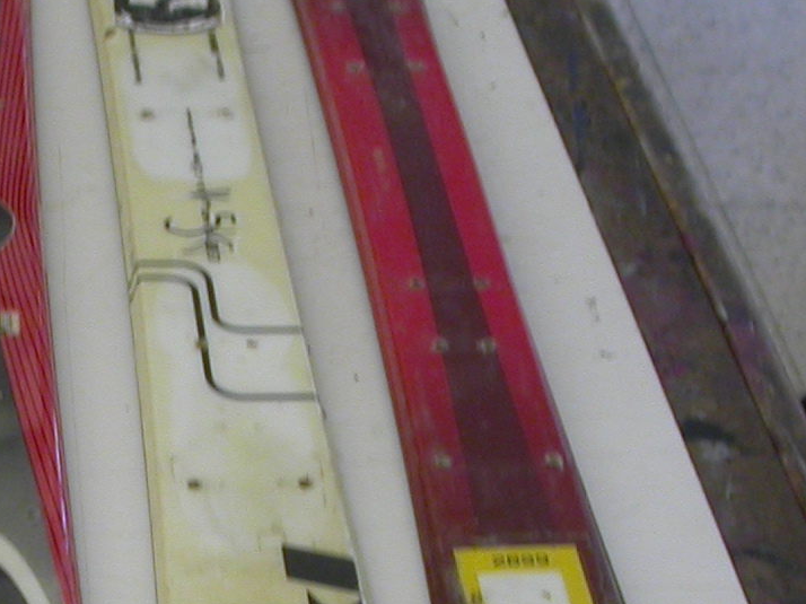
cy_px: 549
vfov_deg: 12.1
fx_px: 2816
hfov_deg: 16.0
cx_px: -6
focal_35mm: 121
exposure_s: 1/46.4
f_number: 2.6
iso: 100
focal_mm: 7.85
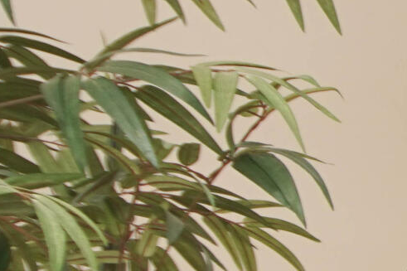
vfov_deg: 12.3
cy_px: 291
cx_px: 1180
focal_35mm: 110
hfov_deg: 11.6
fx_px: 1243
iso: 200
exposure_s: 1/60
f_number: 5.6
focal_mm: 12
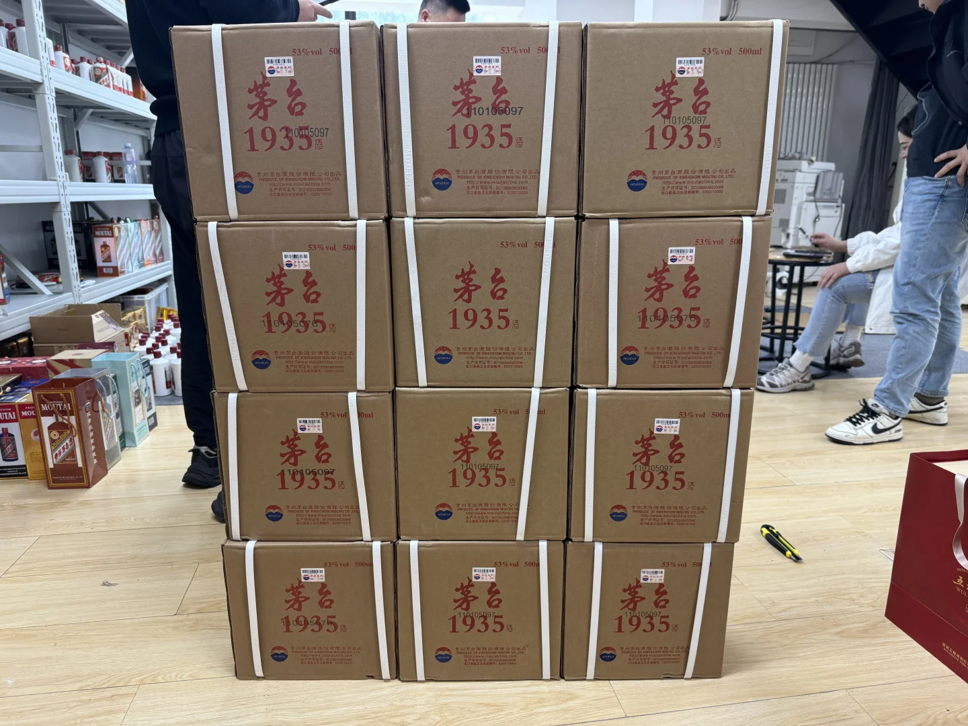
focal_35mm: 24
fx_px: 671
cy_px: 363
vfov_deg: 56.8
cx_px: 484
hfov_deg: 71.6
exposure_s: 1/100
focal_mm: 6.76
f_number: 1.78
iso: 160
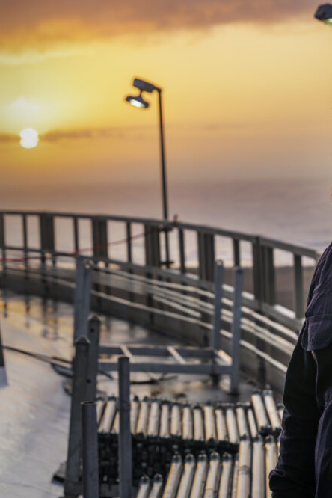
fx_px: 1674
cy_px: 122
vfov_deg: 16.8
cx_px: 217
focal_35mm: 121
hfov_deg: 11.3
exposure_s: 1/160
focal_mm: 70
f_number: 5.6
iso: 125
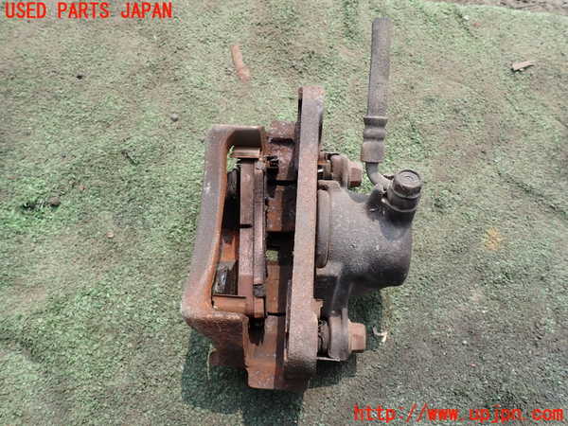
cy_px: 213
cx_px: 284
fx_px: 410
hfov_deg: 69.4
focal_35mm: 25
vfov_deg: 54.9
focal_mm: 4.5
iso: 100
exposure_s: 1/500
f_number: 2.8
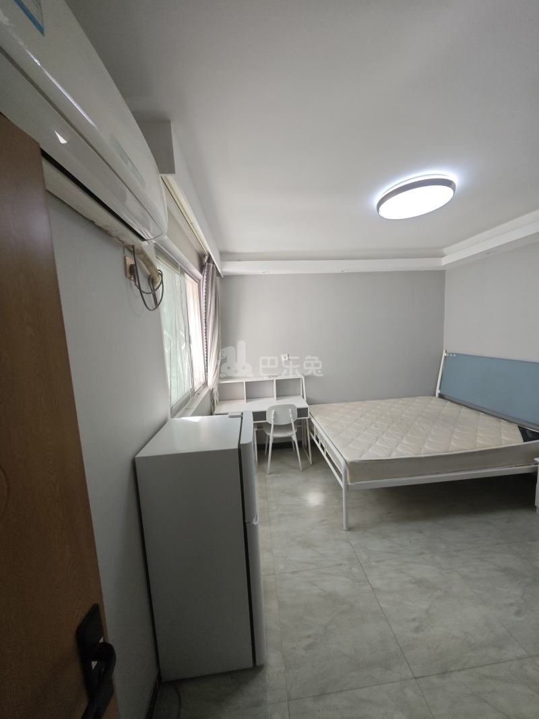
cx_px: 270
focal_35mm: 12
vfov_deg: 110.5
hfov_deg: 94.5
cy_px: 360
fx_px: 249
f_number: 1.8
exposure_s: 1/66.7
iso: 50
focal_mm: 2.03
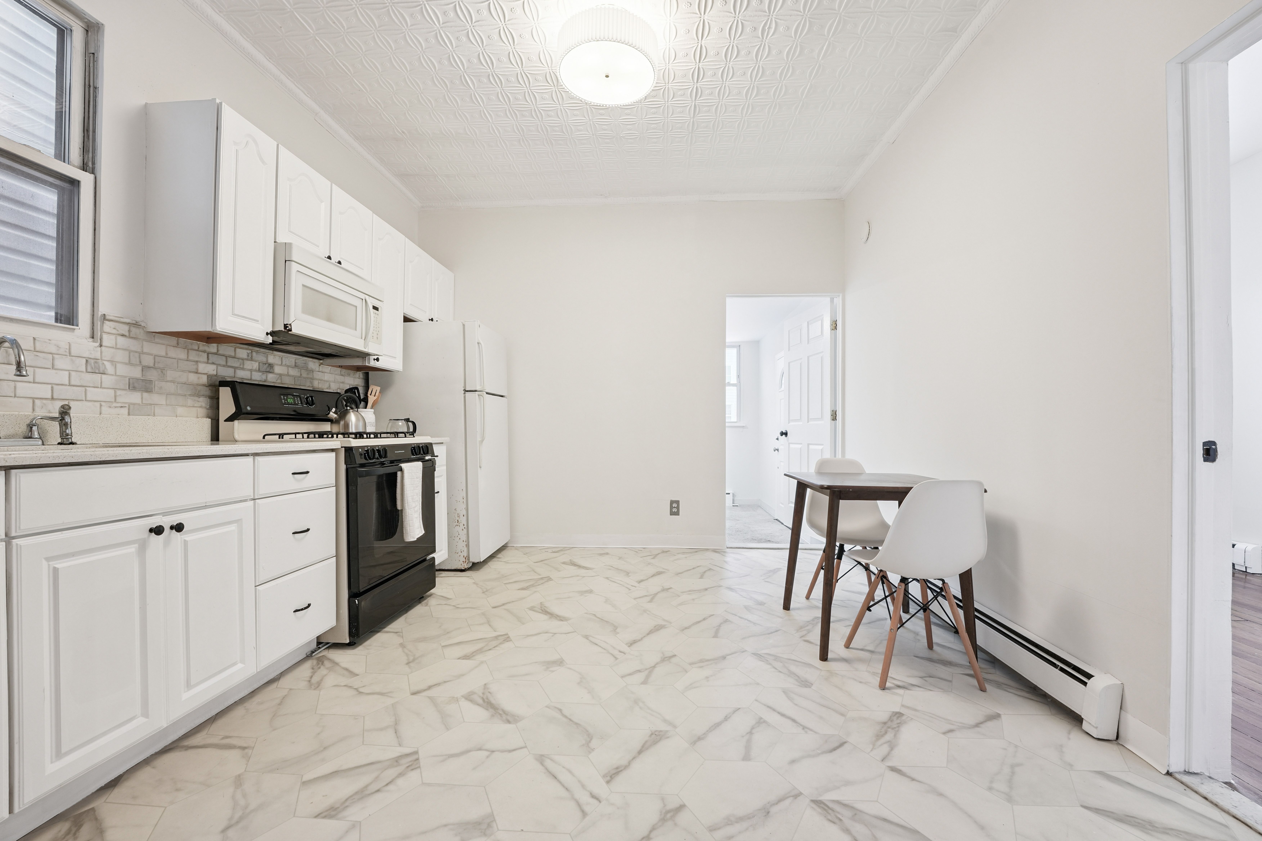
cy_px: 420
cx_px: 631
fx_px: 491
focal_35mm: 14
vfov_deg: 81.2
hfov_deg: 104.3
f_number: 8
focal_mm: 14
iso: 250
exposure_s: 1/8
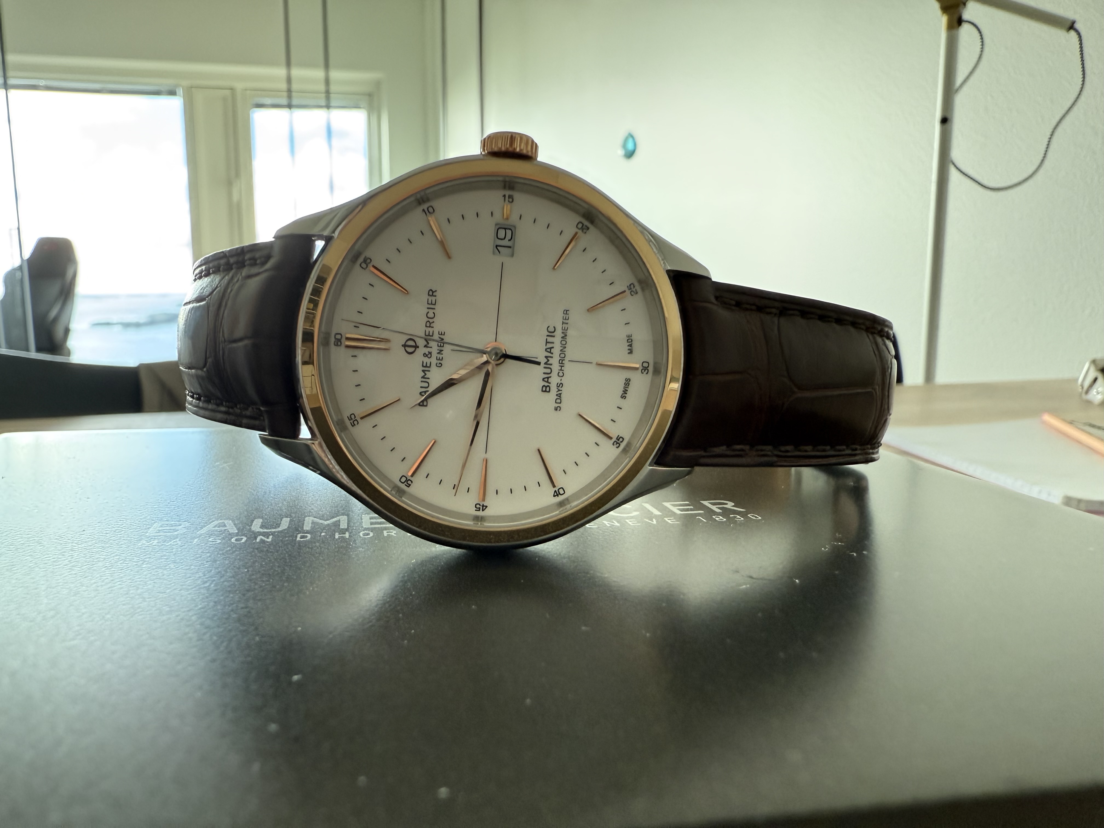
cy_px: 414
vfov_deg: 56.8
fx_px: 765
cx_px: 552
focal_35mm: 24
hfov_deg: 71.6
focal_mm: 2.22
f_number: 2.2
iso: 320
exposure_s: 1/77
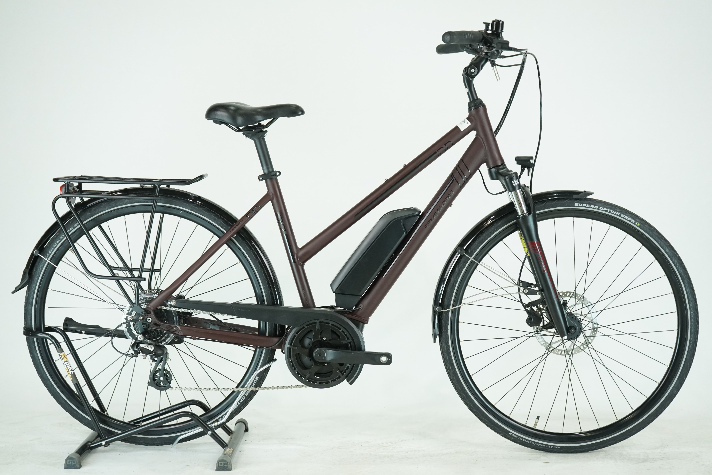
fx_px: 1147
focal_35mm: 58
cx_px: 356
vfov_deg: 23.4
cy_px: 238
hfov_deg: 34.5
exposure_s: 1/200
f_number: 5.6
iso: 1600
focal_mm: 58
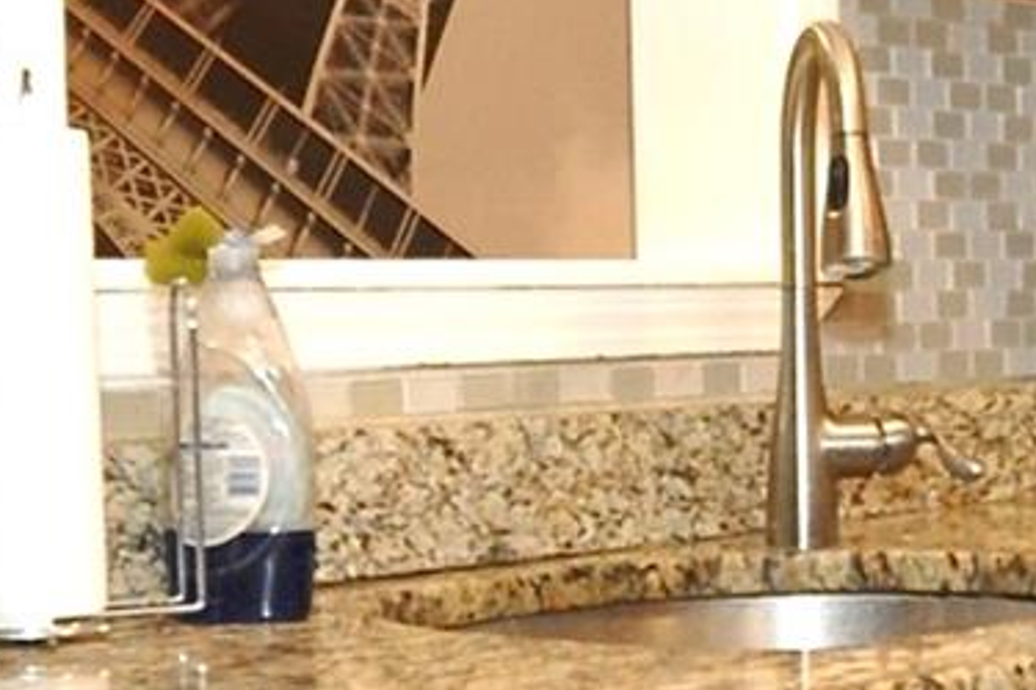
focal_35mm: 82
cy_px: 309
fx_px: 2360
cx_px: 798
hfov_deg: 24.4
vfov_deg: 16.6
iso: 800
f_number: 4
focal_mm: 10
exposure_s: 1/60
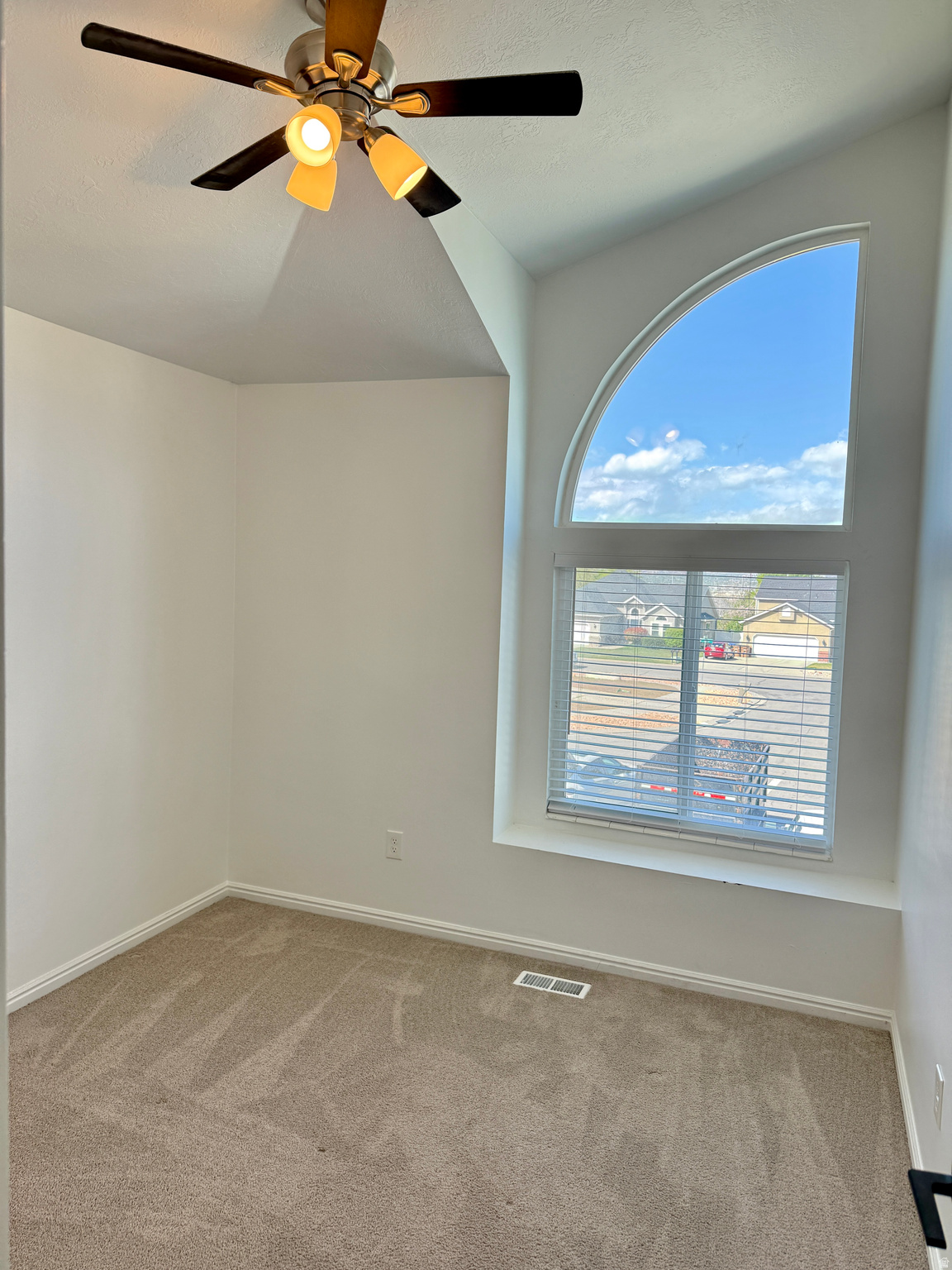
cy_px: 635
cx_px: 476
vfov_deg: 71.6
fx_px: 880
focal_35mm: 24
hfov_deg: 56.8
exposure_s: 1/280
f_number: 1.78
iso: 100
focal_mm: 6.76
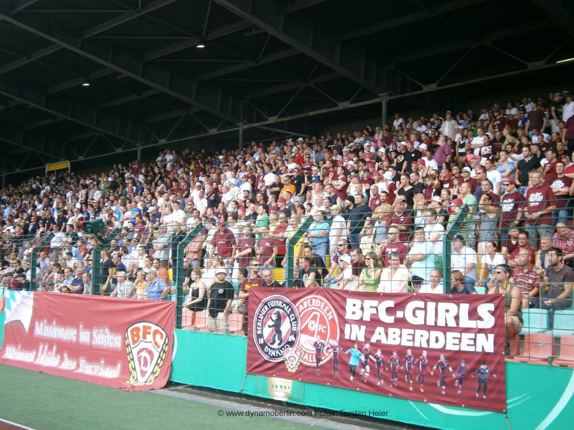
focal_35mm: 47
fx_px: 779
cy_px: 215
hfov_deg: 40.4
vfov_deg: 30.9
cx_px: 287
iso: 80
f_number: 3.4
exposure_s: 1/100
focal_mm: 8.3
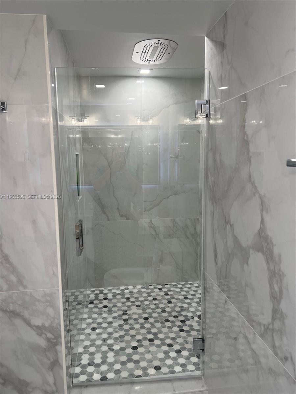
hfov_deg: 53.1
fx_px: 296
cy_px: 197
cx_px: 148
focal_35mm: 26
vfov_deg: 67.3
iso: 64
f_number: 1.5
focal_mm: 5.7
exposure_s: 1/125
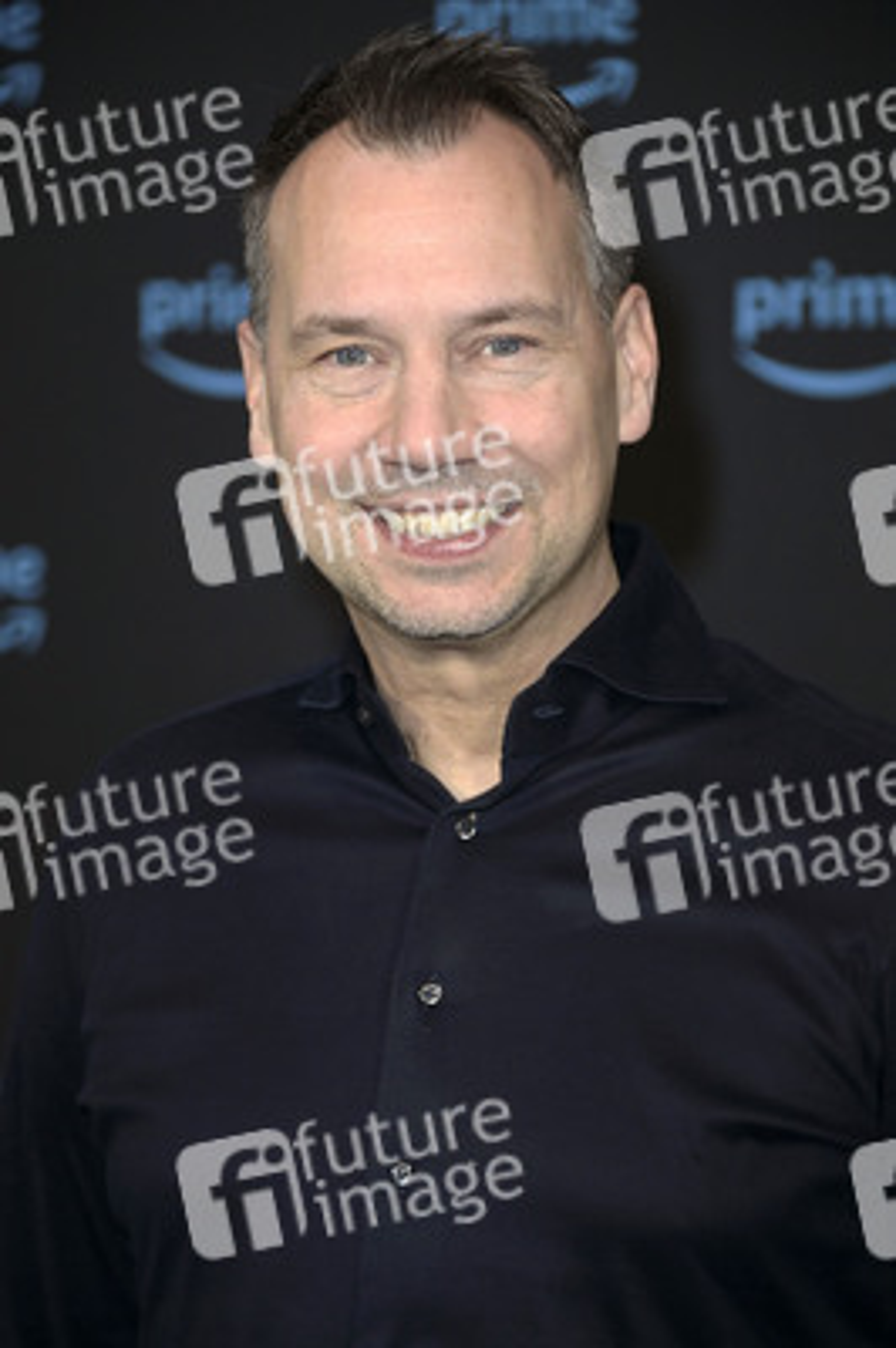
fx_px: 5609
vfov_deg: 13.7
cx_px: 448
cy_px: 674
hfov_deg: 9.1
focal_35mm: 150
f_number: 5.6
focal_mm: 150
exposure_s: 1/160
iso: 800
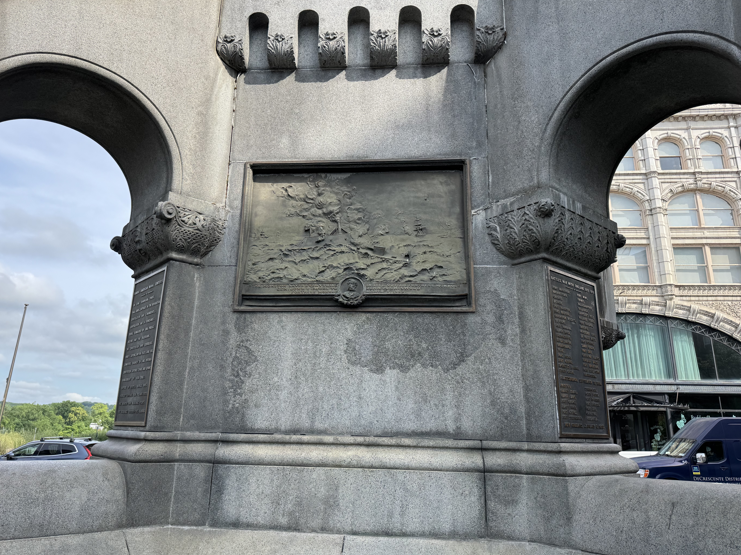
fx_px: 535
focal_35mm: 25
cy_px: 269
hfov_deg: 69.4
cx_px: 362
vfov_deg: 54.9
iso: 80
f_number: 1.78
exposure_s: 1/1818
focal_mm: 6.76
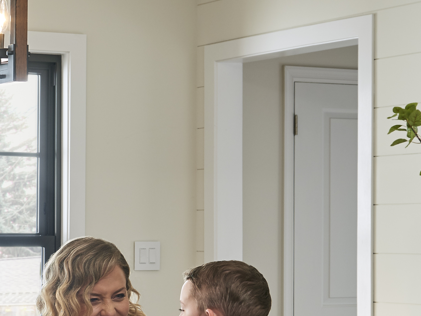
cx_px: -141
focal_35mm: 128
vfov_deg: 11.5
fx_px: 1557
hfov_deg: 14.7
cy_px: 310
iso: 160
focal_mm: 34
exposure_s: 1/30
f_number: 8
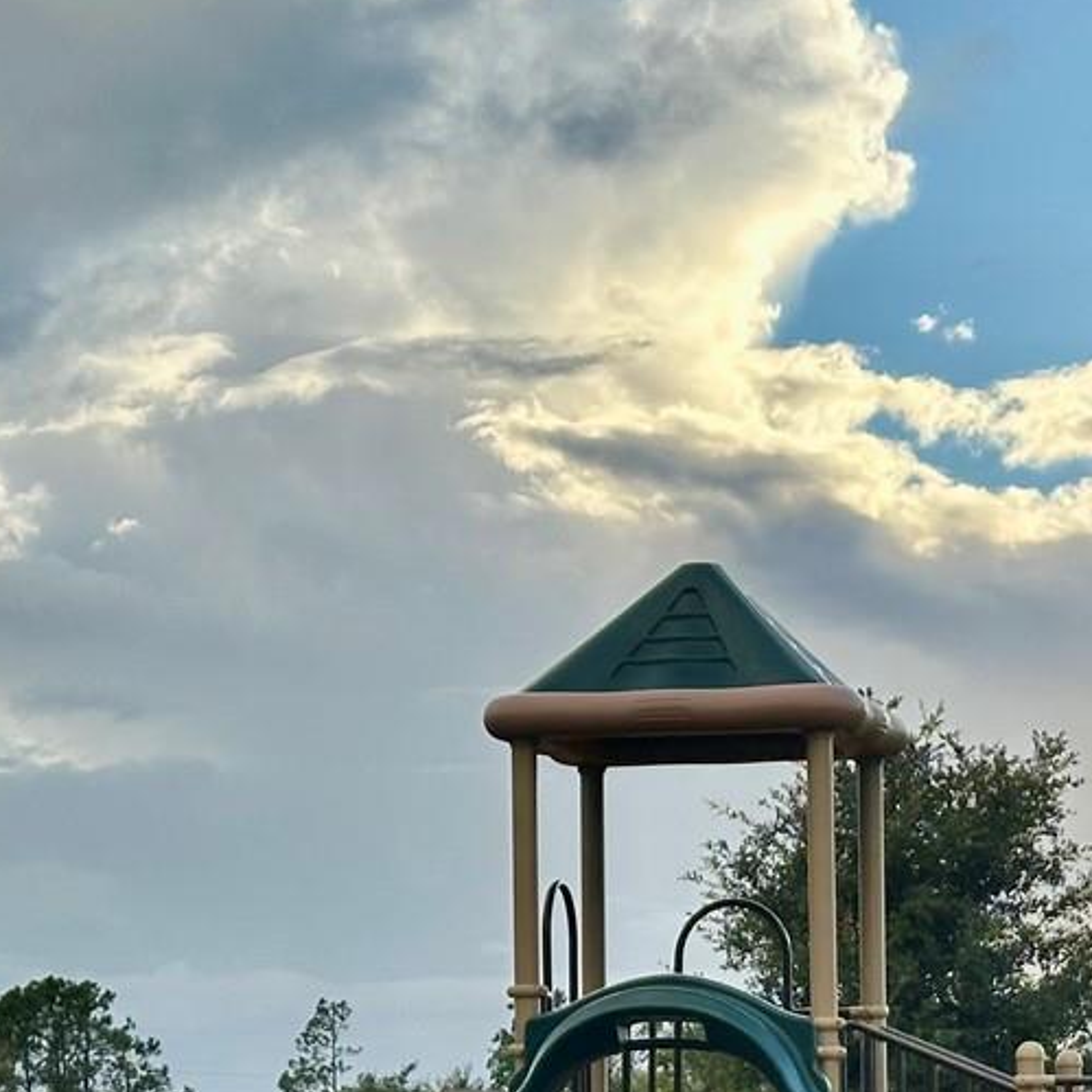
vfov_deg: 12.6
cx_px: 569
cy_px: 1158
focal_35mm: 136
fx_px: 4854
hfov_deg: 12.8
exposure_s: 1/2469
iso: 64
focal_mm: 6.86
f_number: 1.78
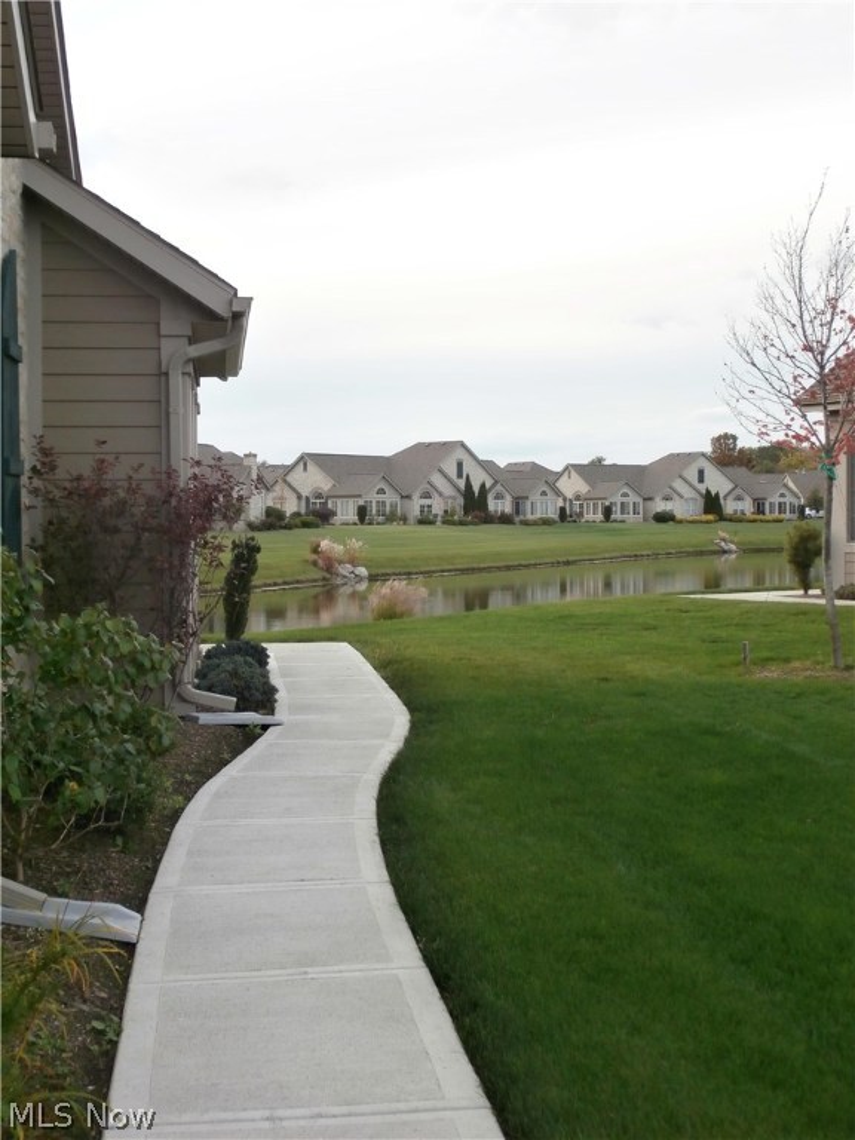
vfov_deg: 40.4
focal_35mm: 47
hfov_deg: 30.9
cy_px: 570
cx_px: 428
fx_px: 1548
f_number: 4.2
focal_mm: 8.29
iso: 100
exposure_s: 1/200
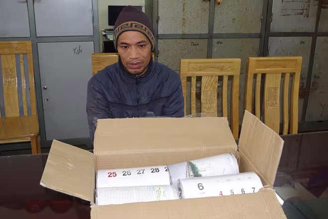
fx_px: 328
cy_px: 110
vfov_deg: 36.9
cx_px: 164
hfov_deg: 53.1
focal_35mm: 36
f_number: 5
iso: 800
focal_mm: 24.38
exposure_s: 1/60
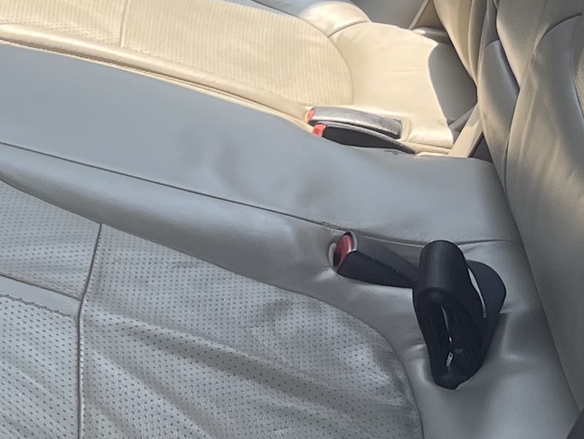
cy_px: -216
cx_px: 20
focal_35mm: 125
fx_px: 2109
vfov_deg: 11.4
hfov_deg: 15.5
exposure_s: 1/842
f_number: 1.6
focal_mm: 5.1
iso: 32
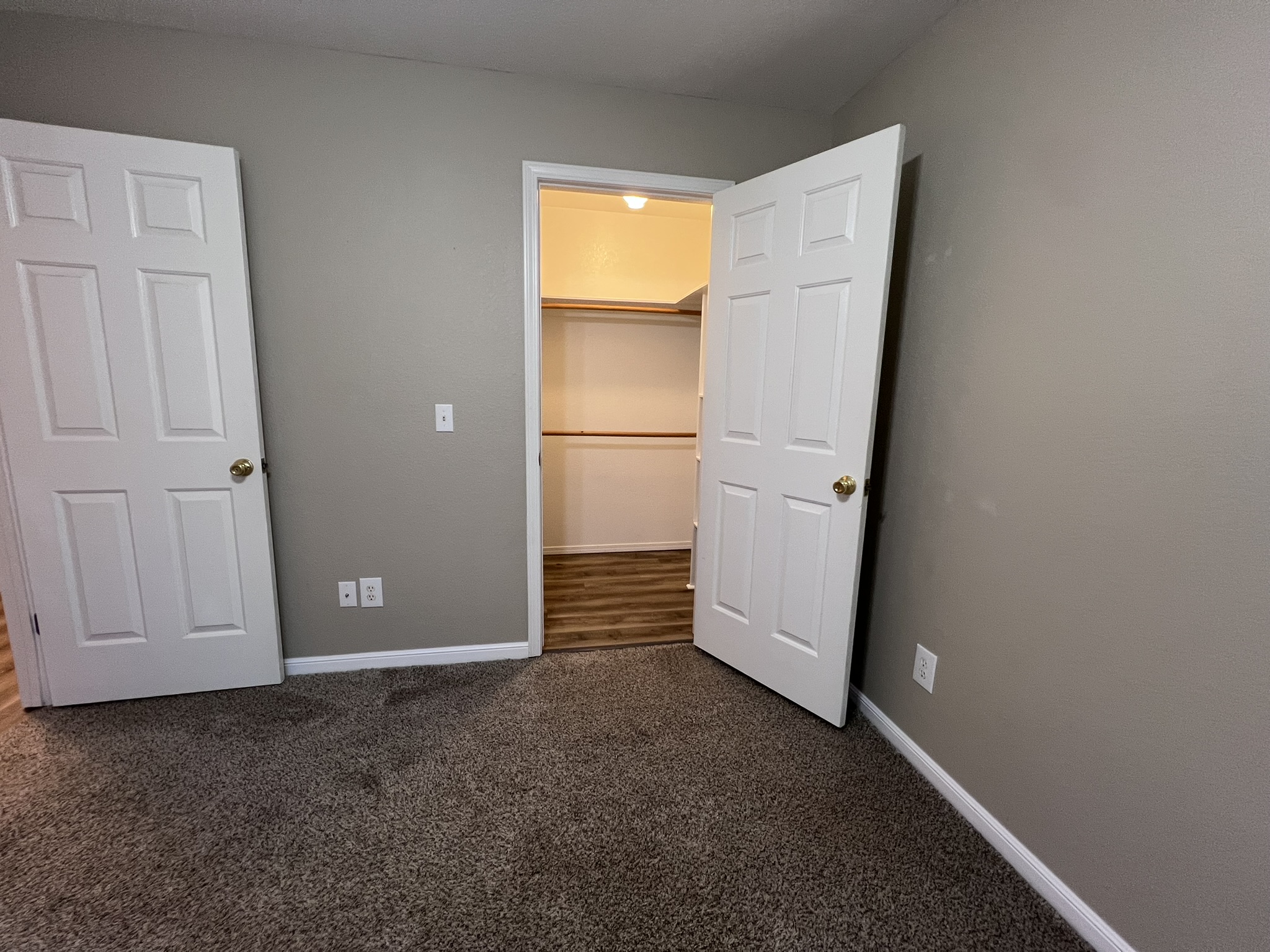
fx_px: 477
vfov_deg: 89.9
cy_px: 476
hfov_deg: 106.2
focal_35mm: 13
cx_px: 635
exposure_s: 1/60
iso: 160
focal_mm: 1.57
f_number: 1.8
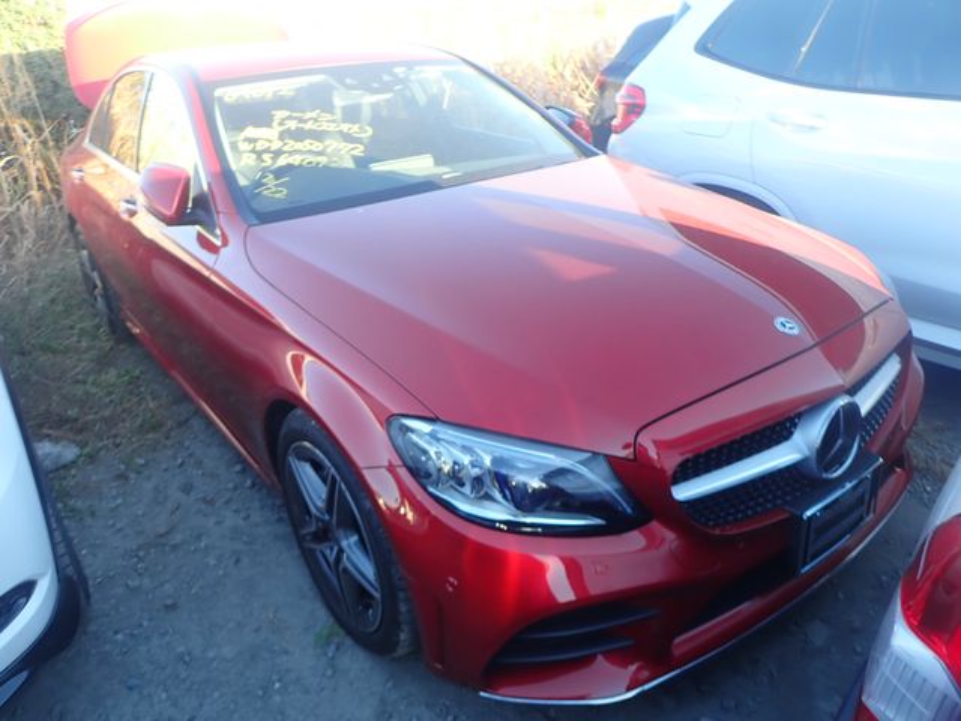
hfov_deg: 69.4
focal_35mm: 25
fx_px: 694
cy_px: 360
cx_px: 480
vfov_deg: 54.9
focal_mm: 4.5
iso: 100
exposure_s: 1/80
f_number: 2.8
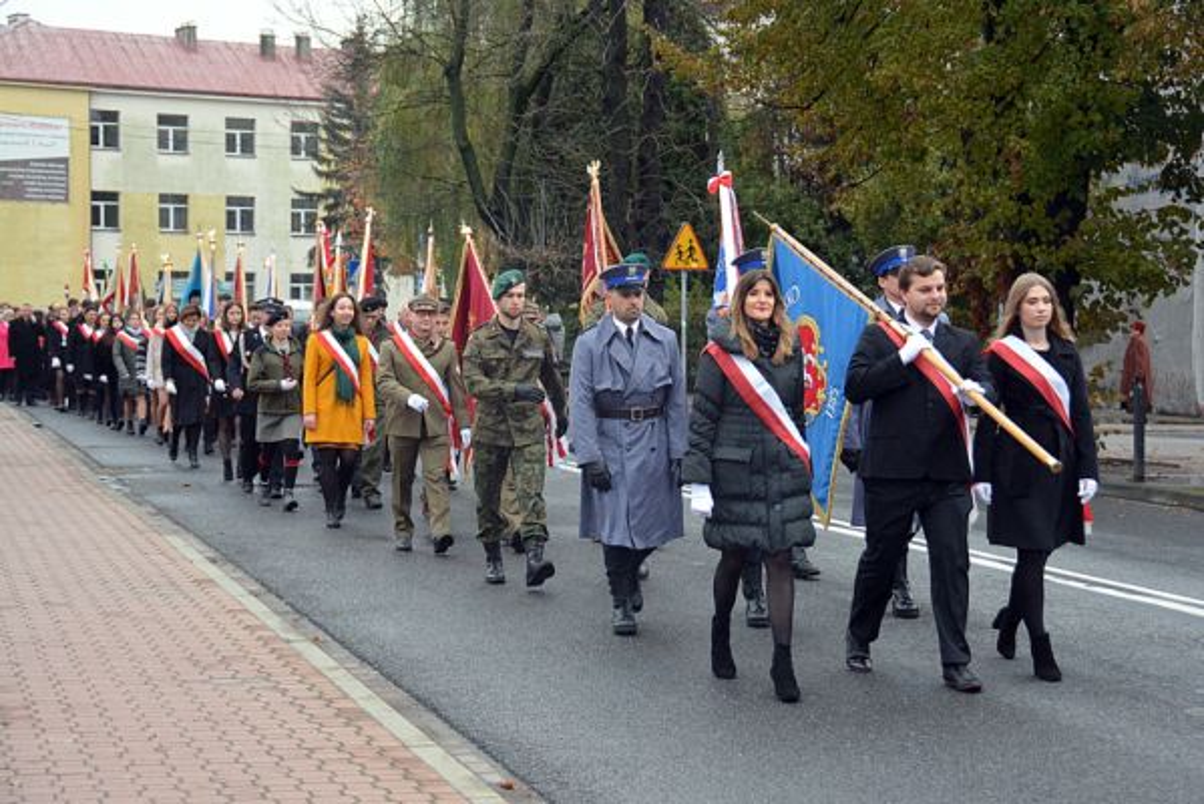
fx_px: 2409
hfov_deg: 28.1
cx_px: 602
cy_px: 402
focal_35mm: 72
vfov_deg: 18.9
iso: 800
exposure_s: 1/640
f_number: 4.5
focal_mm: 48
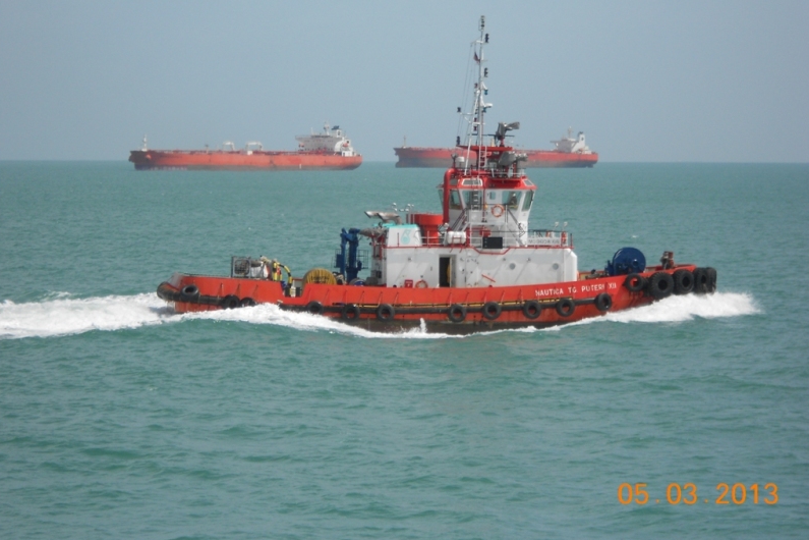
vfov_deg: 10.1
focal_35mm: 136
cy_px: 249
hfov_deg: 15.1
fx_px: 3056
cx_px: 404
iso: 80
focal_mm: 23
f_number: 6.5
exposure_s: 1/400
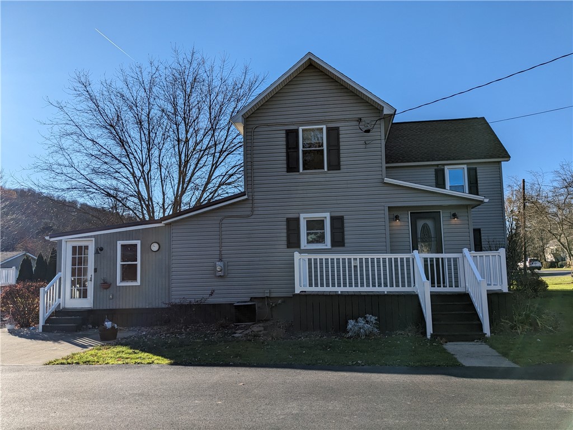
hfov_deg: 65.3
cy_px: 215
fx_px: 447
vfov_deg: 51.4
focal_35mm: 27
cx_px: 286
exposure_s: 1/2924
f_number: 1.73
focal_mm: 4.38
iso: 45
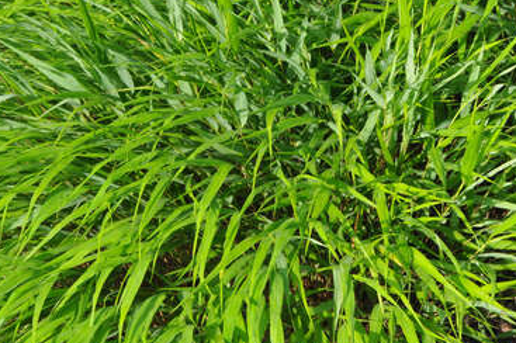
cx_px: 256
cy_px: 181
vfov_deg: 6.4
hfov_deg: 9.6
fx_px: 3074
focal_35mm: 215
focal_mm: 105
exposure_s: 1/30
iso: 320
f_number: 18
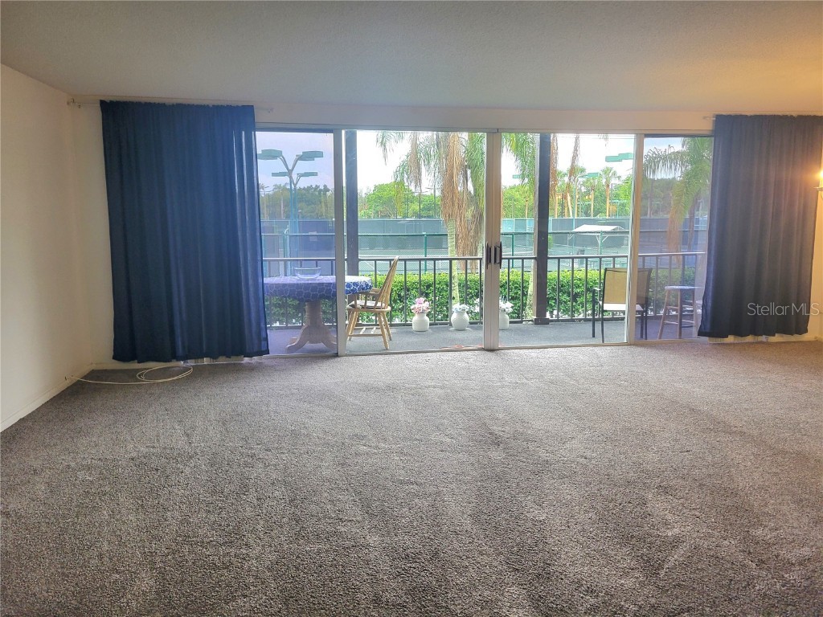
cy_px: 308
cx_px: 412
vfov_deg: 53.1
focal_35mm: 26
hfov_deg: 67.3
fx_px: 618
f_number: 1.8
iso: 160
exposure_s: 1/120
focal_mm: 5.4
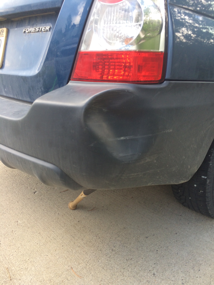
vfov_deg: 61.7
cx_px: 107
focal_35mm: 29
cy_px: 142
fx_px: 239
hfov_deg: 48.2
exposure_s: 1/120
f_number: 2.2
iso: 50
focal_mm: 4.15
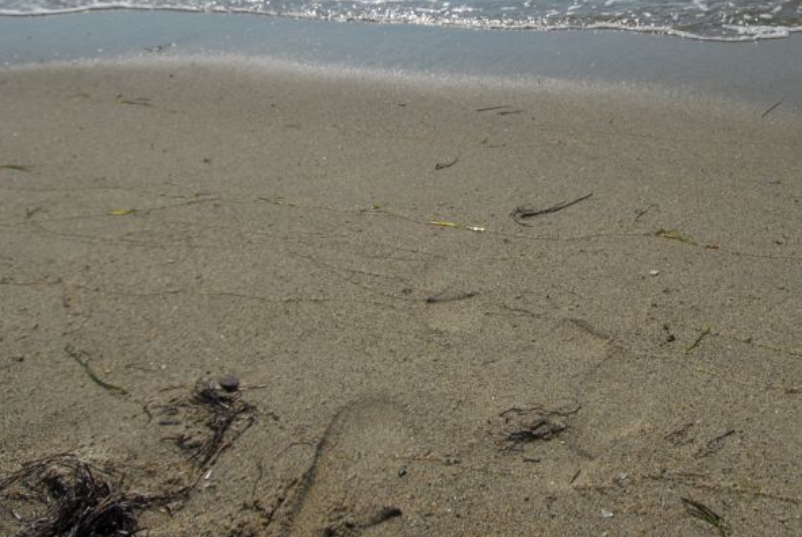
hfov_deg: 34.4
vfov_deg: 23.4
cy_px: 87
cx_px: 590
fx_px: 1271
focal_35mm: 57
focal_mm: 22
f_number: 6.3
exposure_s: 1/1000
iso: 100
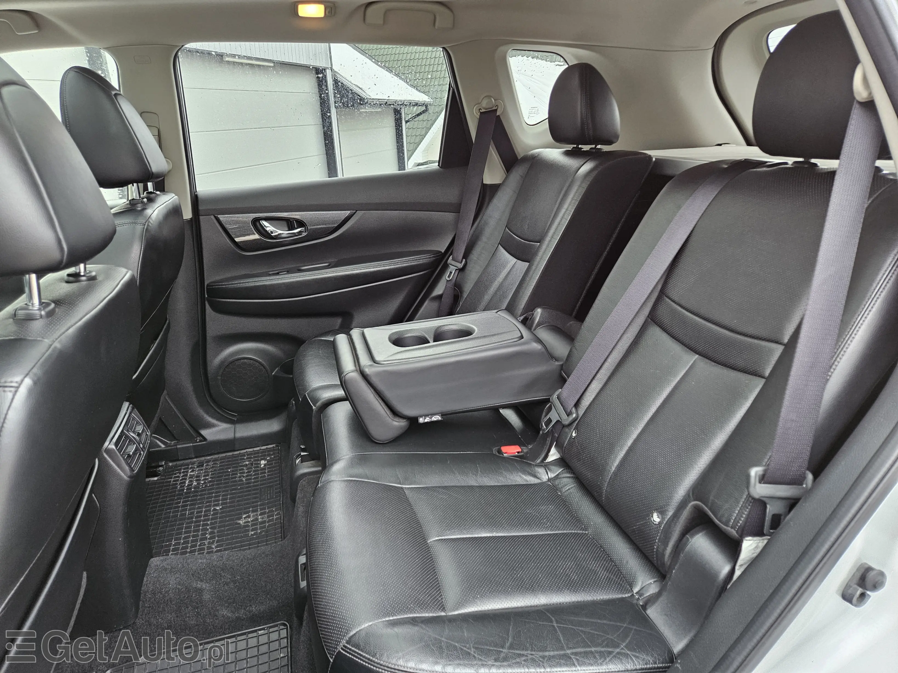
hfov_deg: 73.9
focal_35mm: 23
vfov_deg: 58.9
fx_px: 597
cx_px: 449
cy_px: 336
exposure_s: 1/100
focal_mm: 5.4
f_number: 1.8
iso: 250
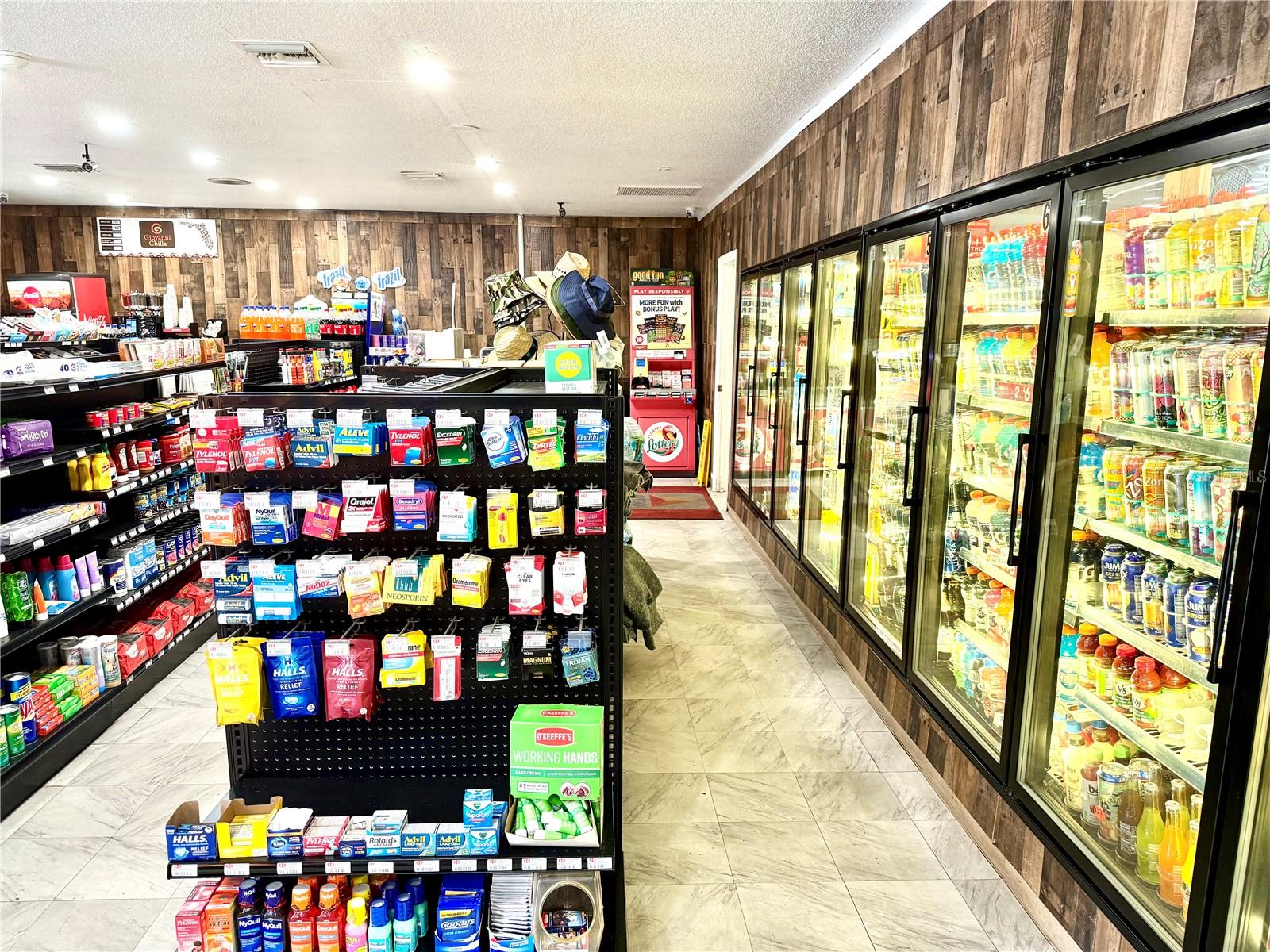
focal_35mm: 24
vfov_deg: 56.8
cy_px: 476
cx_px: 635
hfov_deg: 71.6
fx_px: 881
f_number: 1.78
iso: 200
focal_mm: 6.76
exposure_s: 1/60
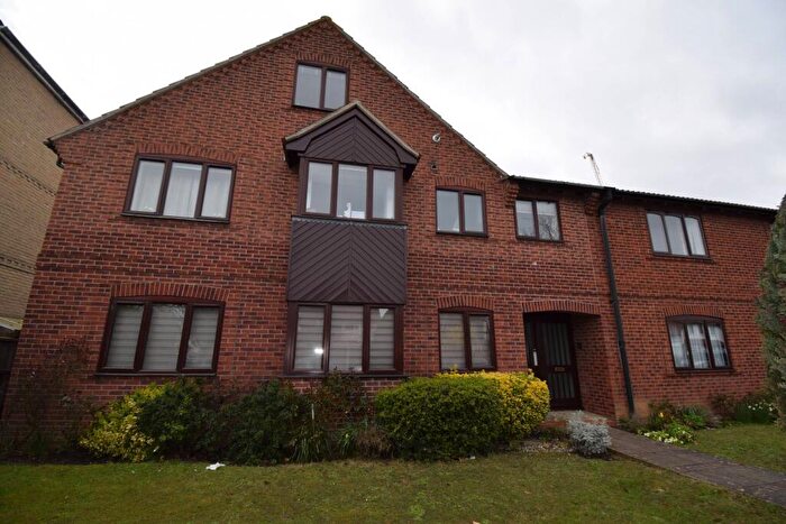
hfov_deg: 100.4
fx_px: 328
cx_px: 393
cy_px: 262
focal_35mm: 15
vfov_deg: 77.4
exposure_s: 1/200
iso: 100
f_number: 7.1
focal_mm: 10
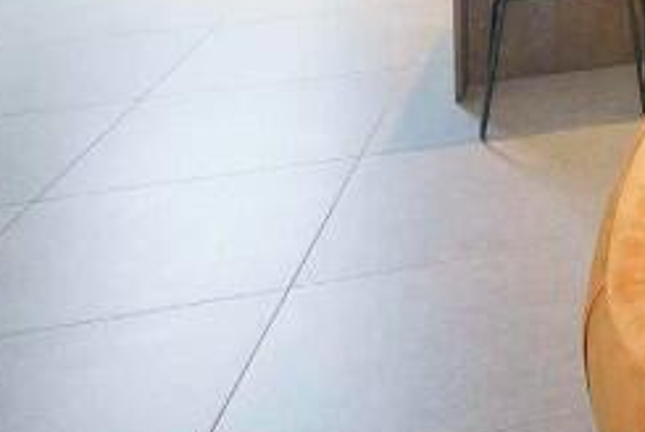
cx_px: 1182
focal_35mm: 71
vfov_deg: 16.1
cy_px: -357
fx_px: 1281
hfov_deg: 20.0
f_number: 11
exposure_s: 1/2
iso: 100
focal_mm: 17.1
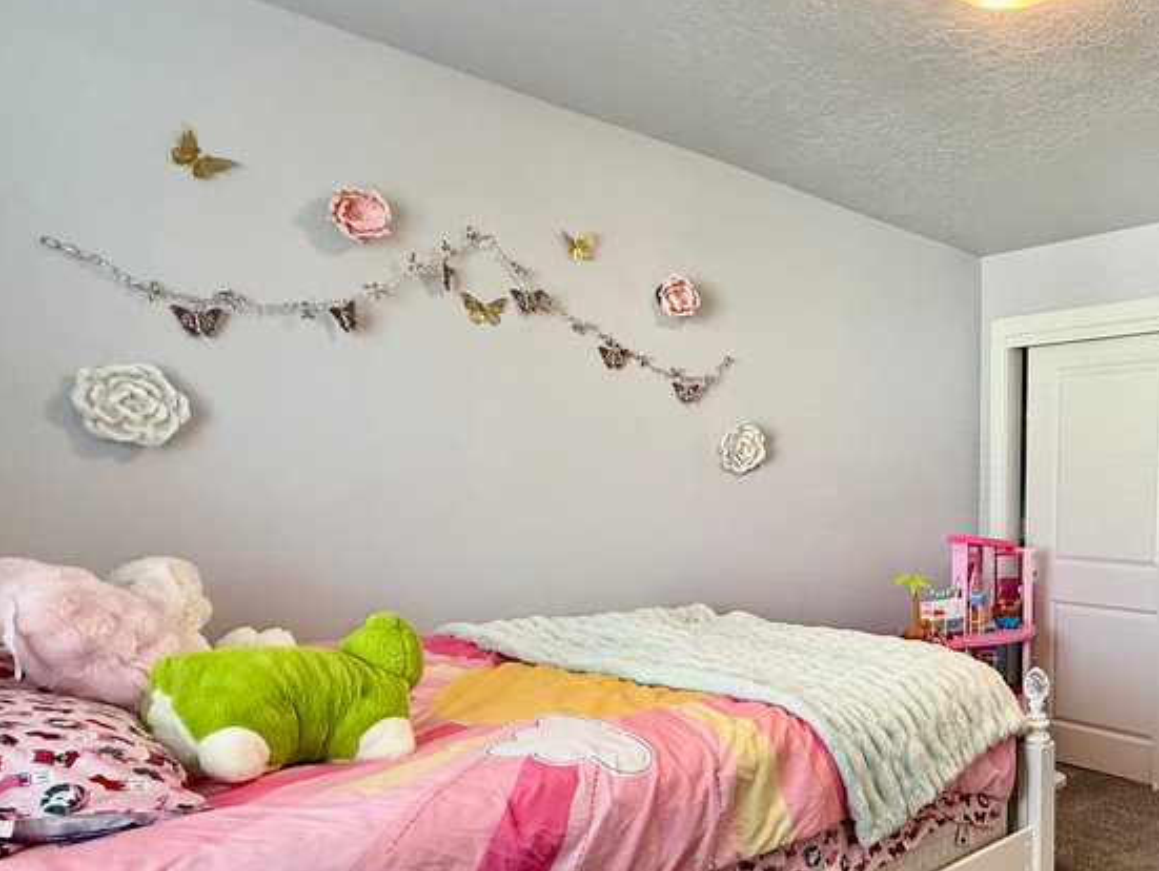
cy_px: 585
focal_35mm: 26
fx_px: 871
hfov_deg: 59.1
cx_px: 1005
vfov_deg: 52.1
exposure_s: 1/120
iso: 200
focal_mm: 2.22
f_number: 2.2
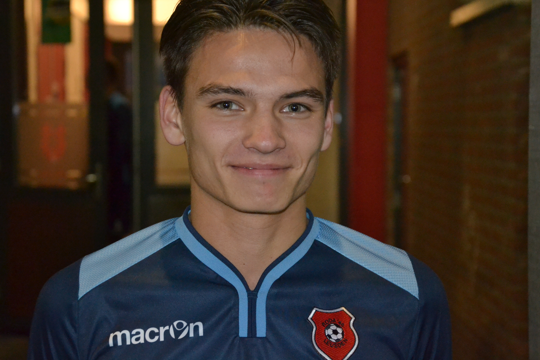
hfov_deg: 21.5
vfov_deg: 14.4
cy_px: 164
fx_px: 1425
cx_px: 252
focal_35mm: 95
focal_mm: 58
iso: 3200
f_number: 5
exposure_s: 1/60
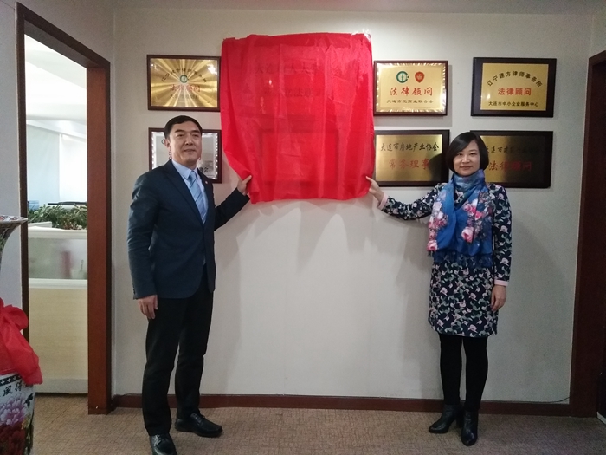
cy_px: 228
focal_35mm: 21
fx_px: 368
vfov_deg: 63.4
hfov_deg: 79.0
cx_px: 303
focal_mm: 3.66
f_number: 2.2
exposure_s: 1/33.3
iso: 708
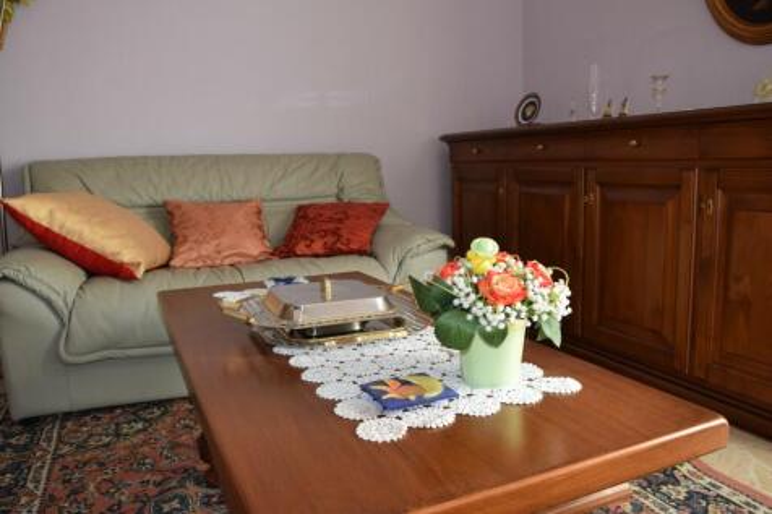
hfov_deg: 67.4
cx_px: 386
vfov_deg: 47.9
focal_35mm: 27
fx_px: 579
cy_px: 257
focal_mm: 18
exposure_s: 1/125
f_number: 5.6
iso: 640
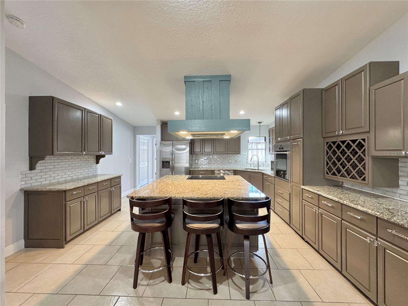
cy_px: 153
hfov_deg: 102.1
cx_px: 204
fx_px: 165
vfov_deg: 85.7
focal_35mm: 14
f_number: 2.2
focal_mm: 2.22
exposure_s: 1/60
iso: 250
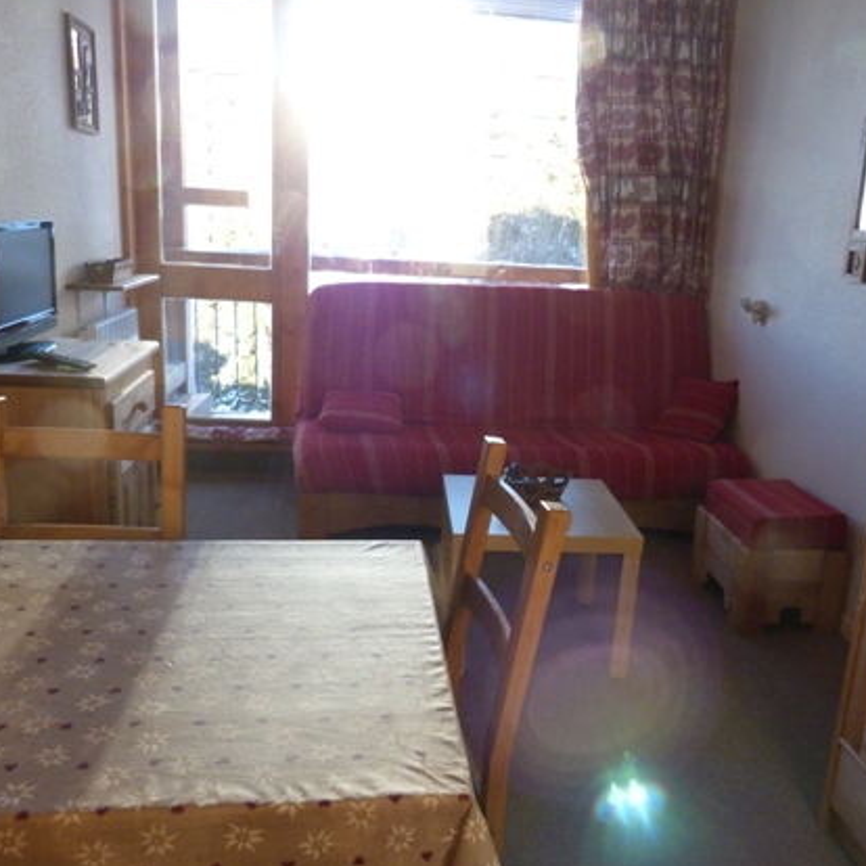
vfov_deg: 54.0
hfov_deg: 53.7
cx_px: 508
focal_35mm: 30
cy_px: 432
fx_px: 849
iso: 320
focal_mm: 4.5
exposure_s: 1/125
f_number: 2.8
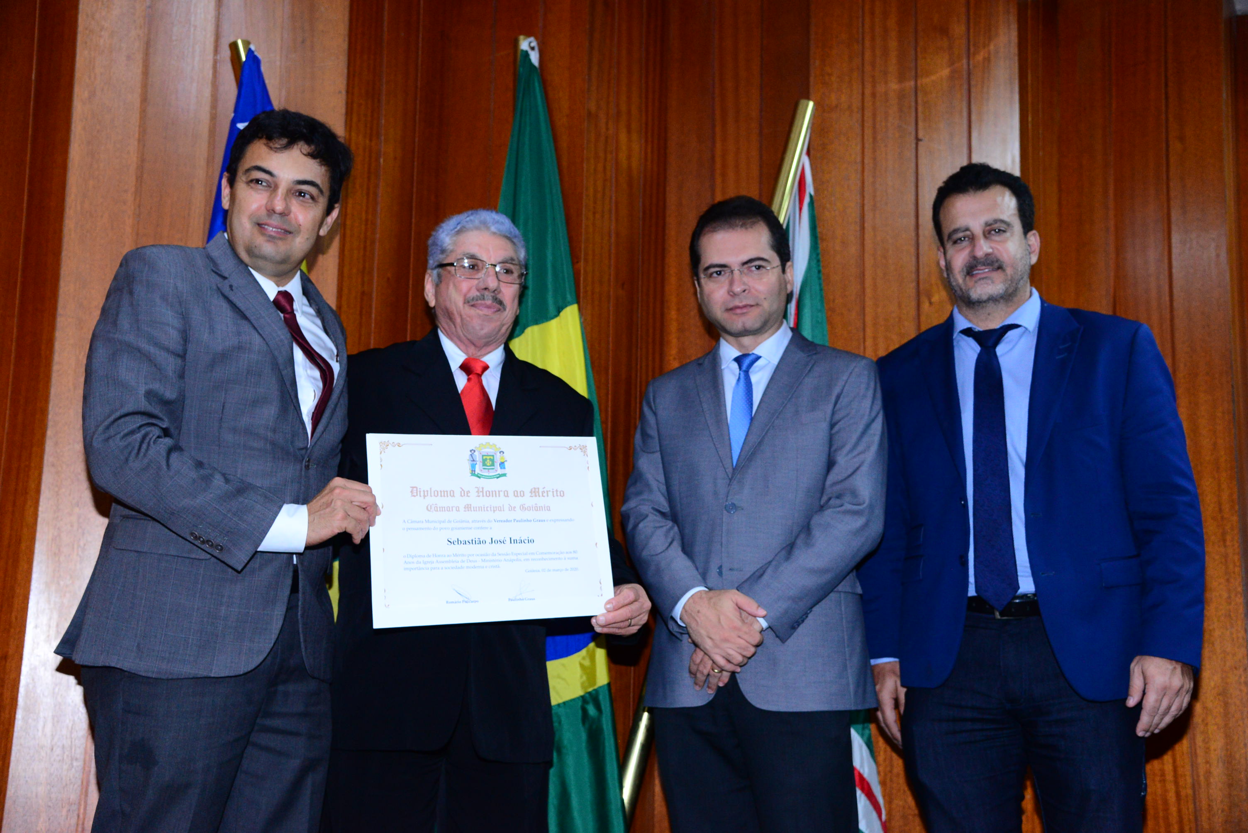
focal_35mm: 46
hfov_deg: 42.7
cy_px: 416
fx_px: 1595
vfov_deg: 29.3
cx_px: 624
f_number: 4.5
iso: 2500
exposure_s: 1/125
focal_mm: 46
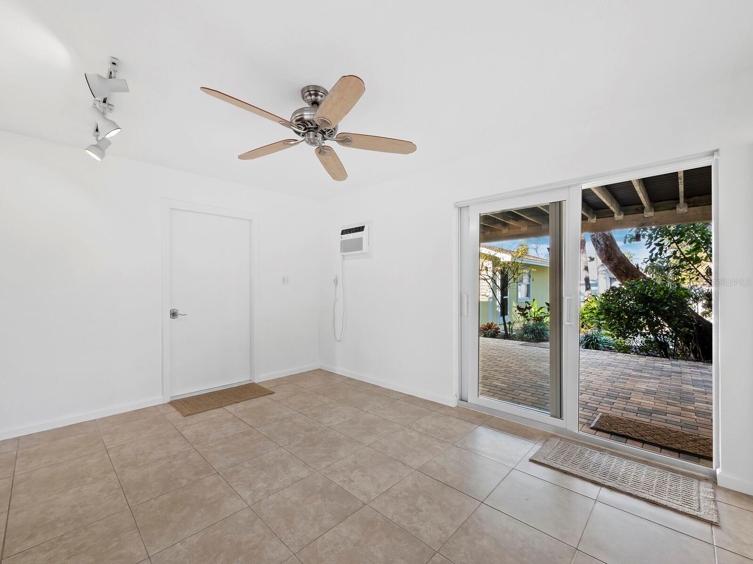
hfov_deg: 102.1
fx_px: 305
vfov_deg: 85.7
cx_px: 376
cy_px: 282
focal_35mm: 14
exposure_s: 1/2.5
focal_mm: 7
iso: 400
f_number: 11
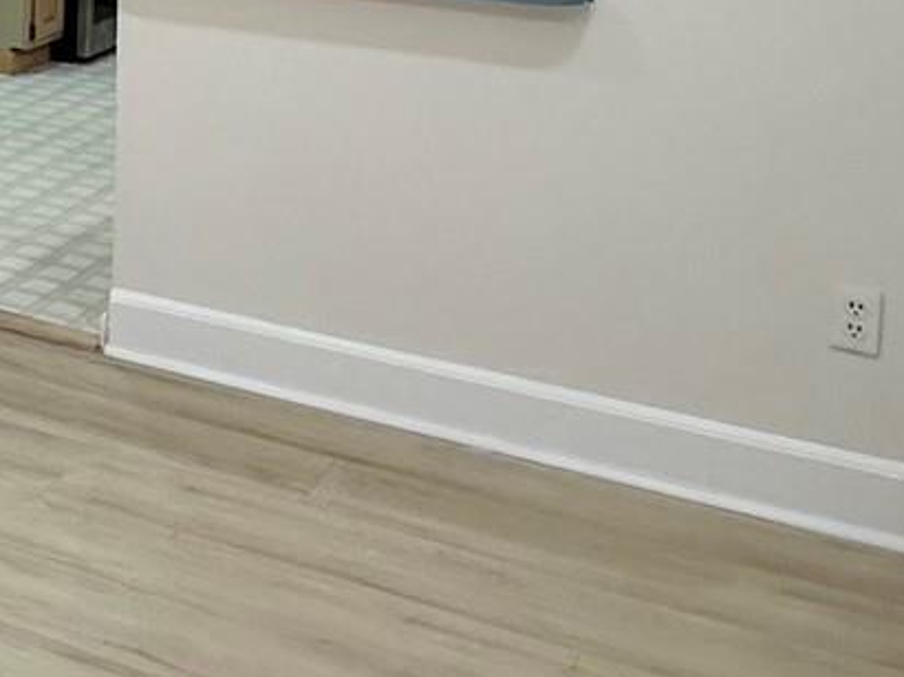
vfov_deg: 19.2
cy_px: -234
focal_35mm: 70
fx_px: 1827
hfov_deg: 23.3
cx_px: -390
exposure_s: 1/120
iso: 160
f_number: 2.2
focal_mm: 2.22
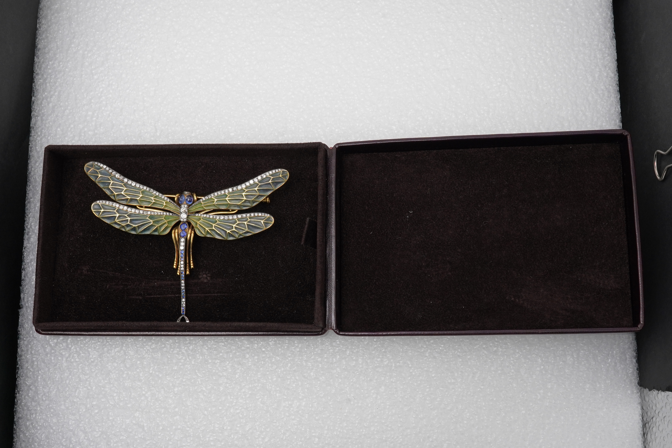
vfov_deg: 29.9
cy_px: 224
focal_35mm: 45
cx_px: 336
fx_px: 840
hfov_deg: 43.6
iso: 500
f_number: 22
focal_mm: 30
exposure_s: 1/100
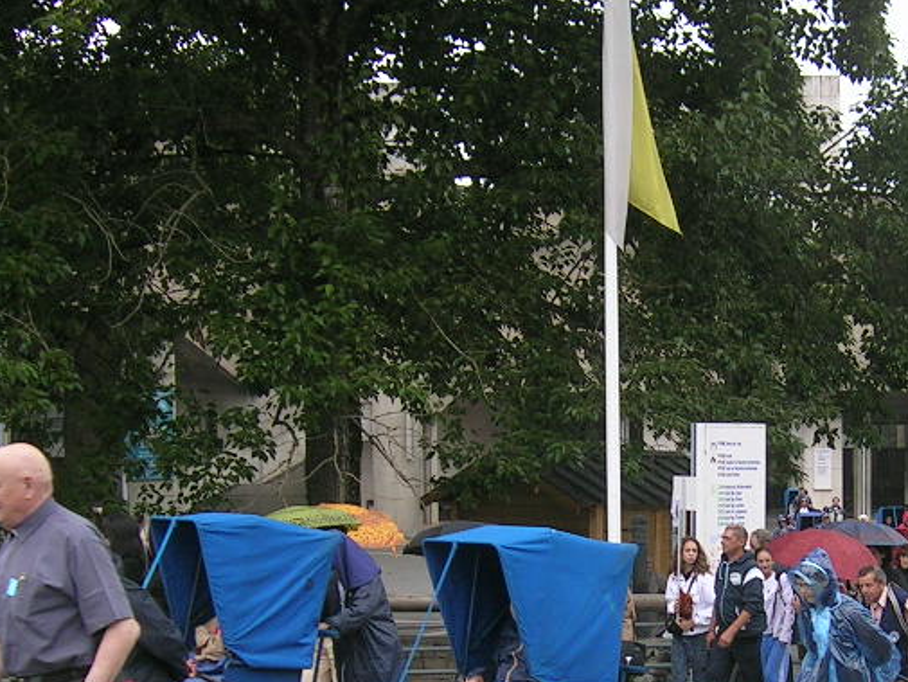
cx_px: 714
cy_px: 572
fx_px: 1863
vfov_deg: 20.4
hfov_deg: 26.9
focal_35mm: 71
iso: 50
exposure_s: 1/94.5
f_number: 2.8
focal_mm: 5.4
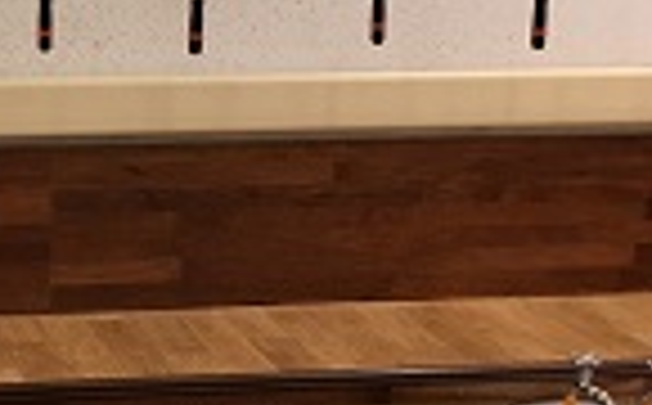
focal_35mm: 85
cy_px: 54
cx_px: -76
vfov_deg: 15.1
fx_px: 1507
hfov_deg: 22.9
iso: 100
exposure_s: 1/30
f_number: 2.2
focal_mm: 4.15
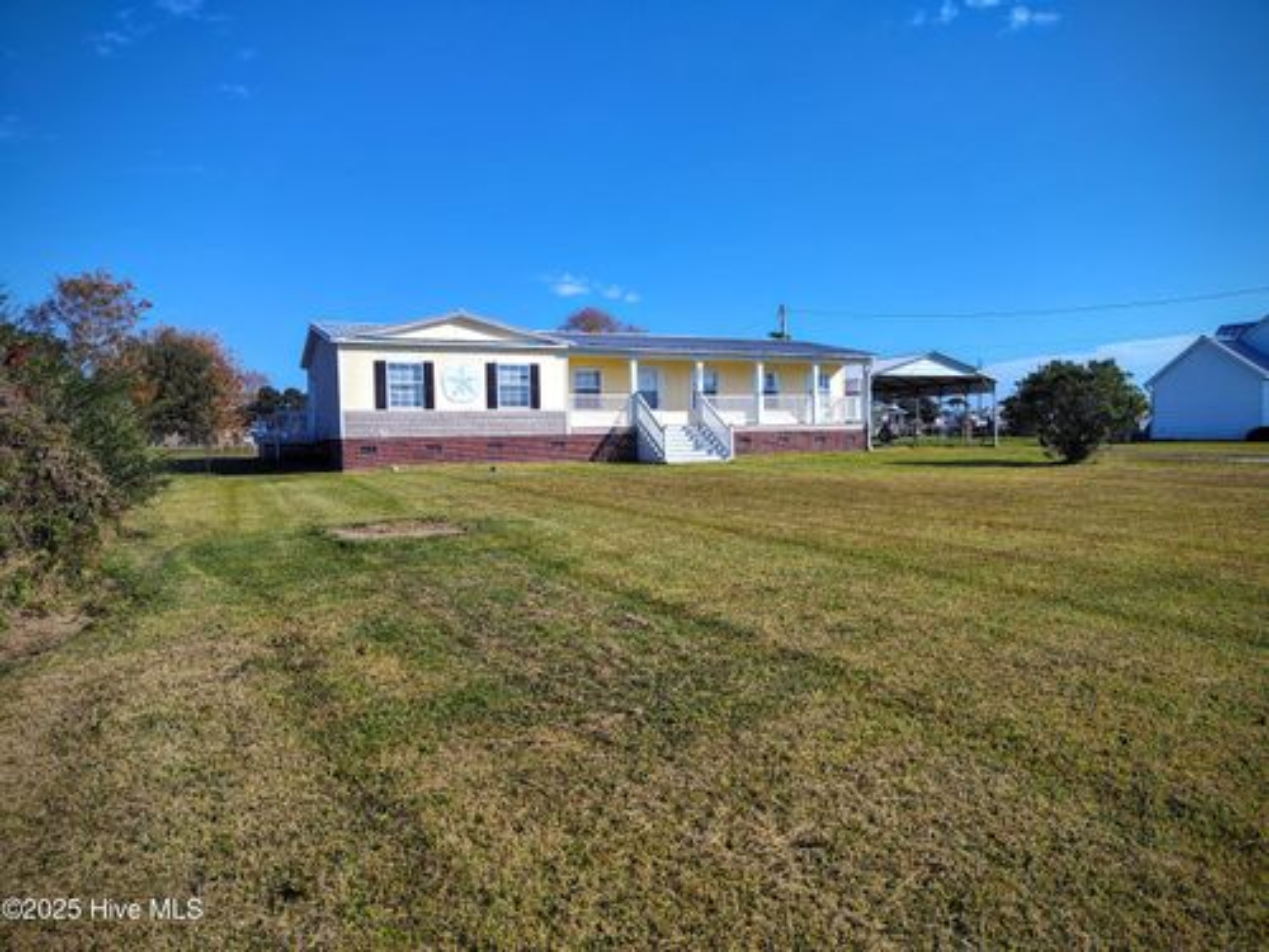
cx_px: 634
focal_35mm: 23
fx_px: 843
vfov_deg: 58.9
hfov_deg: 73.9
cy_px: 476
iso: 100
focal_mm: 5.56
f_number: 1.8
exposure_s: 1/2026
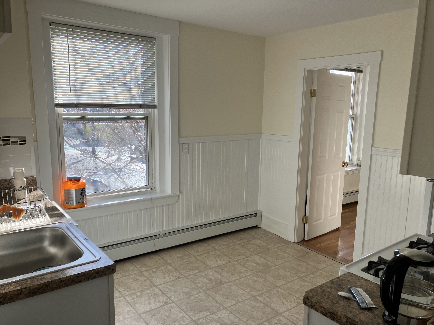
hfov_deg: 63.4
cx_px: 217
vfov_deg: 49.7
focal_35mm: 28
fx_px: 351
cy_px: 162
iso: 25
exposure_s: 1/125
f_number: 1.8
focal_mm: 3.99
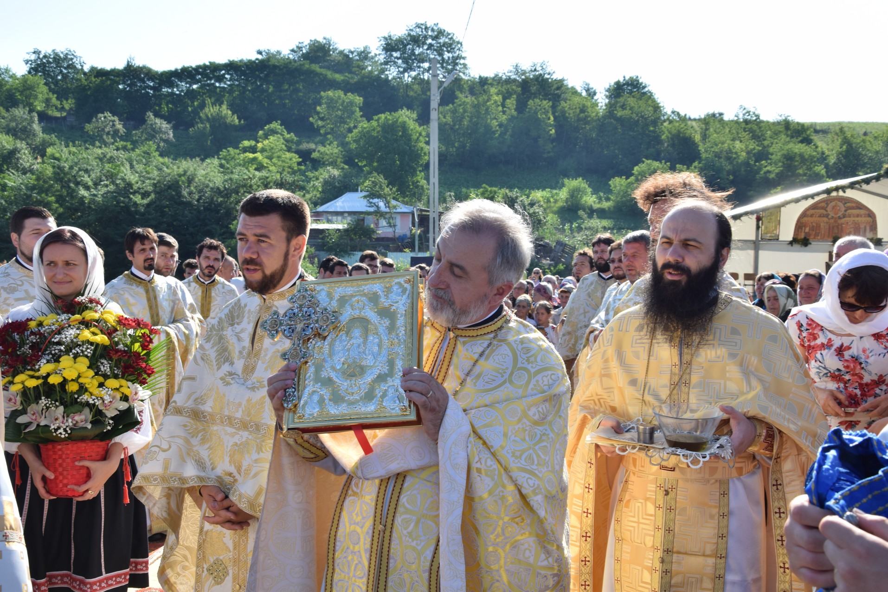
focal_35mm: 42
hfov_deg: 46.4
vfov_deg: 31.9
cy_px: 296
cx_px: 444
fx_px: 1036
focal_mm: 28
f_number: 9
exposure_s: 1/125
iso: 100
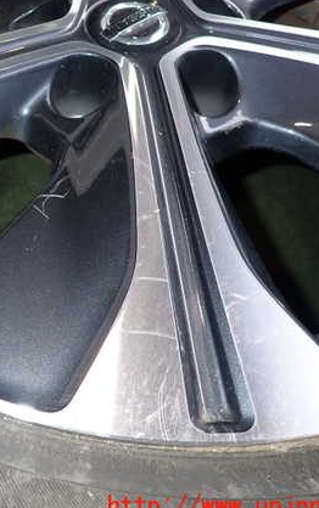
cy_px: 249
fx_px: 527
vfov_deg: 51.5
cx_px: 17
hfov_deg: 31.6
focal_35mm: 38
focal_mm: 4.5
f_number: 5.6
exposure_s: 1/30
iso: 200
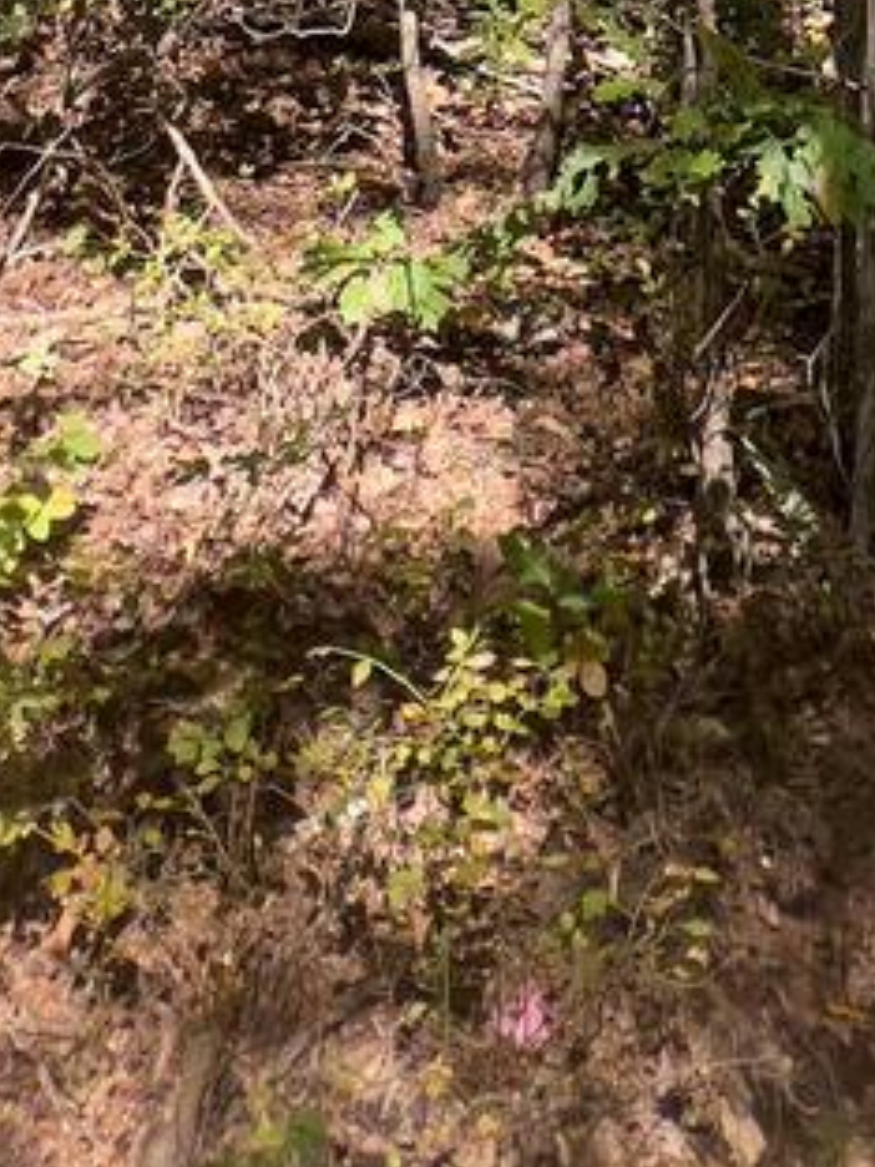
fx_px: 1517
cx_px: 718
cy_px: -789
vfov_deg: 24.7
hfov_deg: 31.2
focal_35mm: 45
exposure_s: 1/182
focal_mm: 1.57
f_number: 1.8
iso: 32
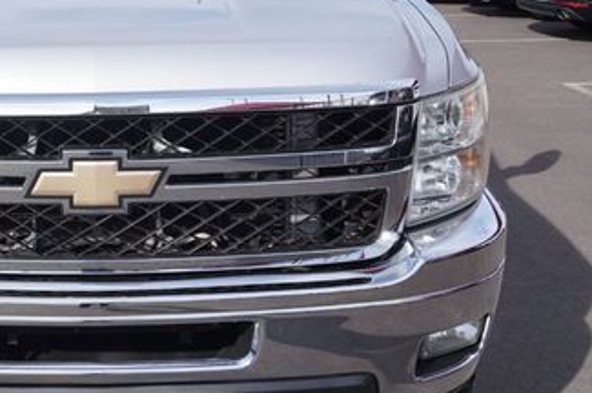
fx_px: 1018
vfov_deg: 21.8
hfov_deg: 31.1
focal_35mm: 62
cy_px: 147
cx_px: 69
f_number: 7.1
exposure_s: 1/250
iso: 100
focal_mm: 21
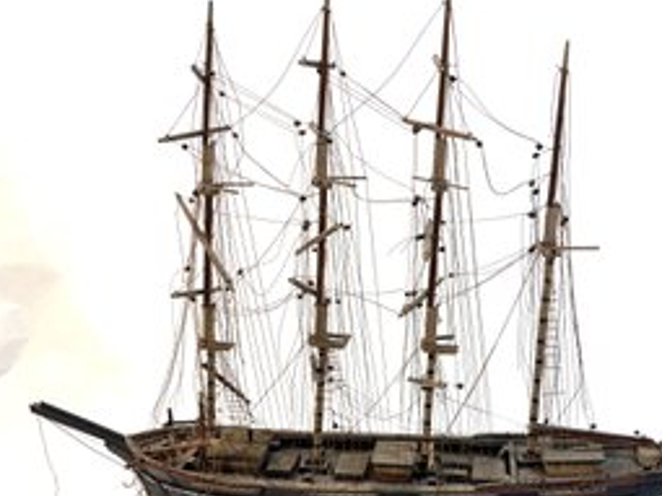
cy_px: 305
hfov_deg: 52.4
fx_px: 669
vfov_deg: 40.4
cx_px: 391
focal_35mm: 35
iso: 32
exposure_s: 1/131
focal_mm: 5.96
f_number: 1.6
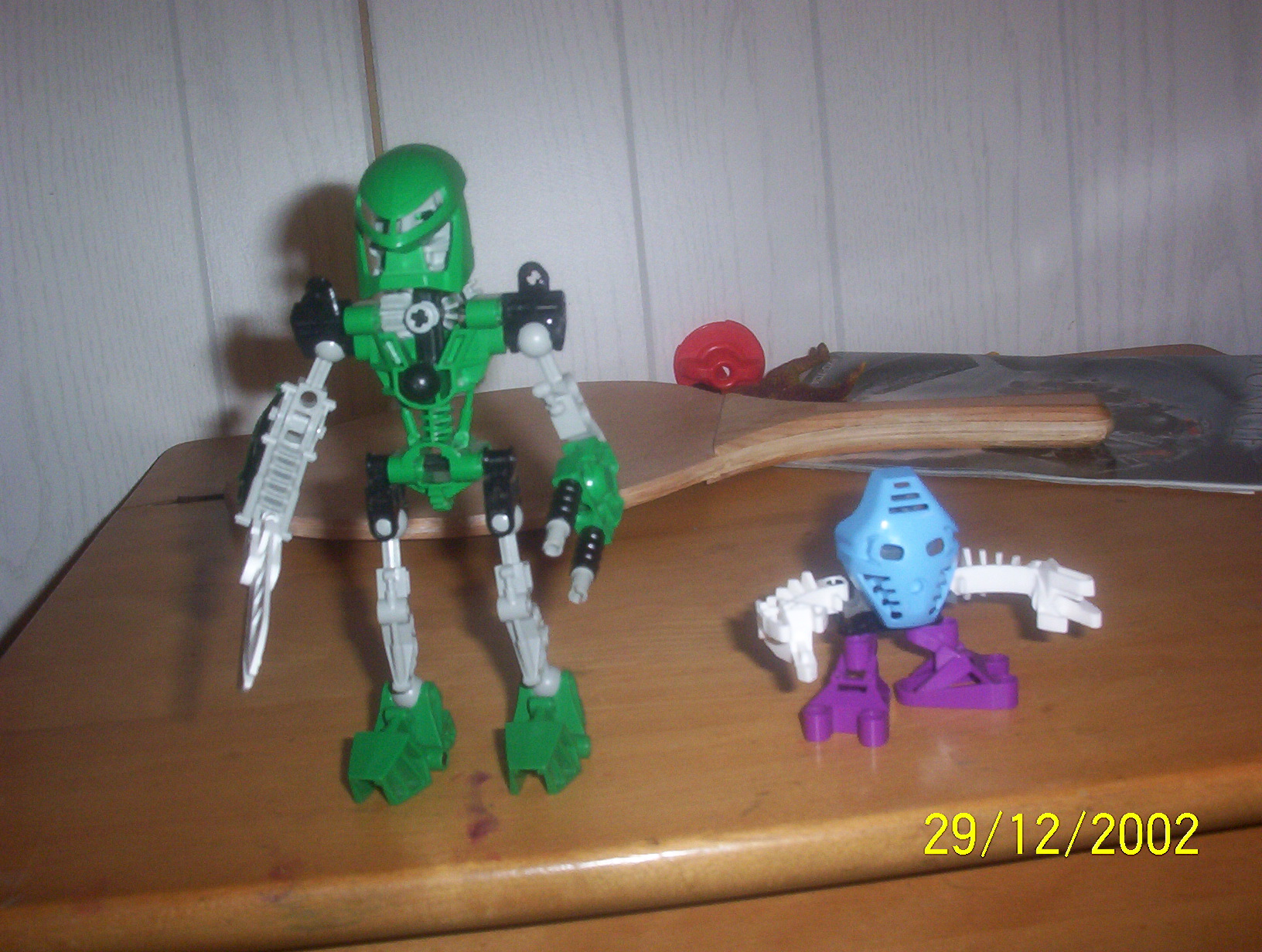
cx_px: 631
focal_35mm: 39
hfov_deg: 47.8
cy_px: 476
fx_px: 1425
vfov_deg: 37.0
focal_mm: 6
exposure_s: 1/30
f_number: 4.5
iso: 140
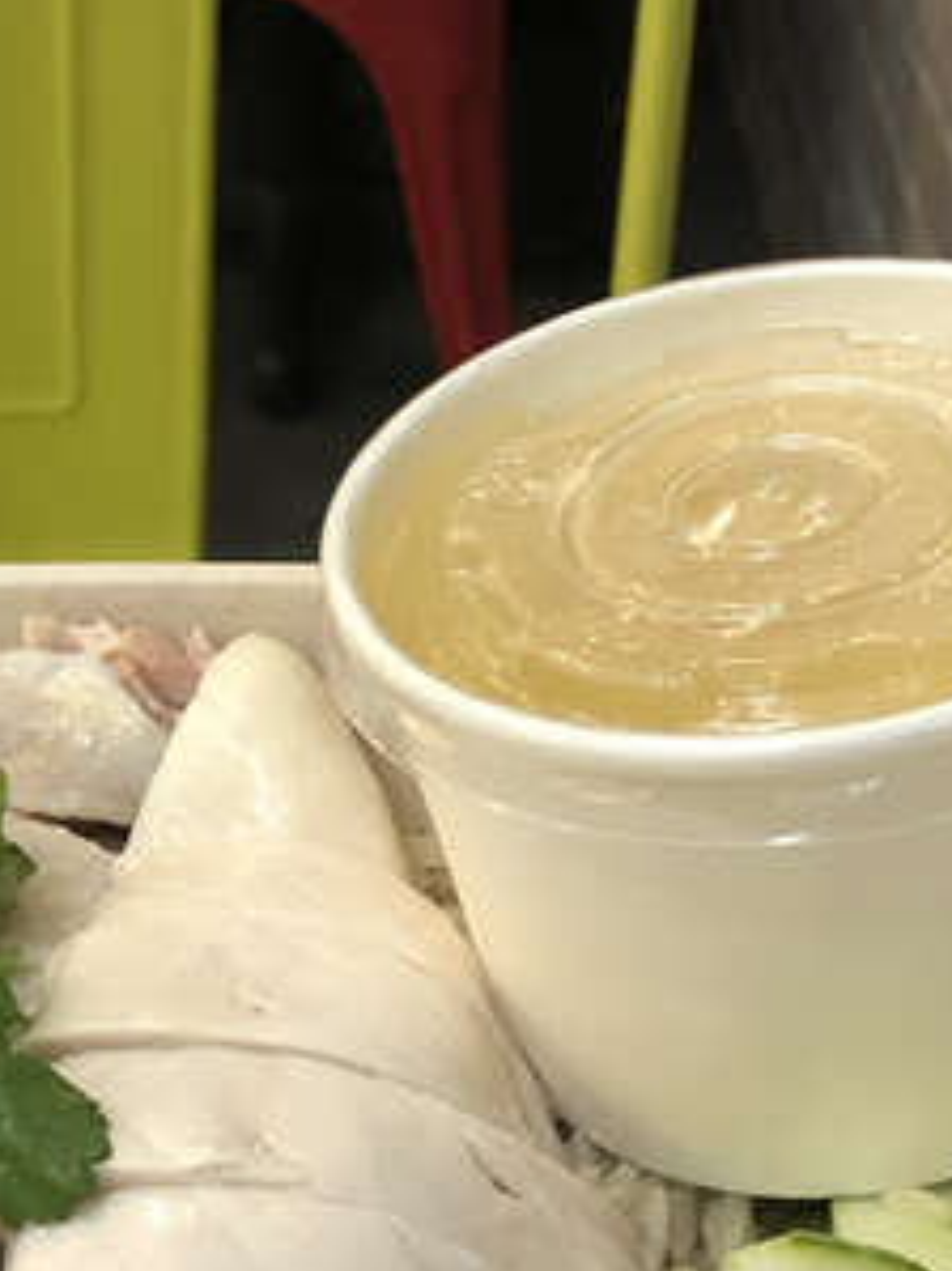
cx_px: 442
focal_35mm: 75
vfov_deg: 25.9
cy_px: 842
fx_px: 2752
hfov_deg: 19.6
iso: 64
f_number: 1.8
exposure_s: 1/15
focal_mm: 4
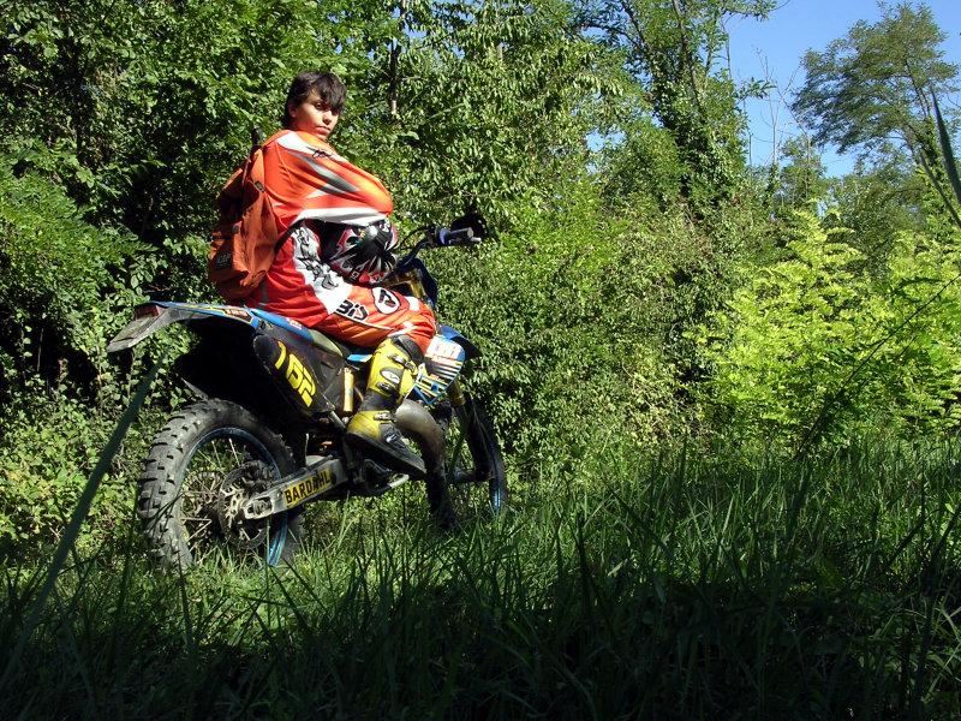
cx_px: 480
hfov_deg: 49.0
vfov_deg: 37.7
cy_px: 360
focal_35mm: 38
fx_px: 1055
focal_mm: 5.8
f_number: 5.6
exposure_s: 1/177
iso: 100
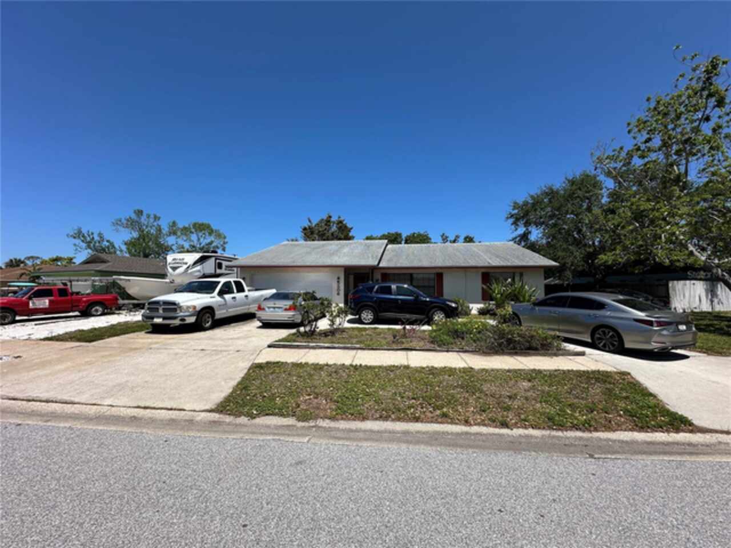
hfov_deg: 102.1
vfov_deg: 85.7
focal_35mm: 14
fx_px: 296
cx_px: 366
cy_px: 274
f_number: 2.2
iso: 50
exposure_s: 1/2817
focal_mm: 2.22
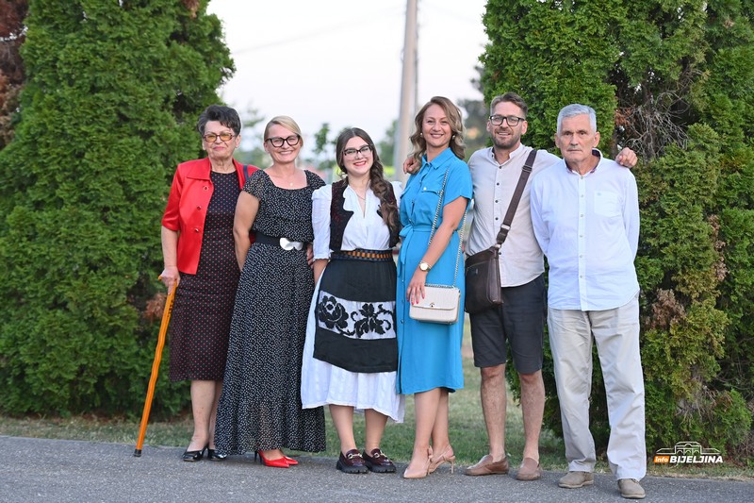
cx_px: 377
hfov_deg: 19.5
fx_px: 2199
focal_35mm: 105
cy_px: 252
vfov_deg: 13.0
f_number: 2.8
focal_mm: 105
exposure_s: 1/800
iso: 2000
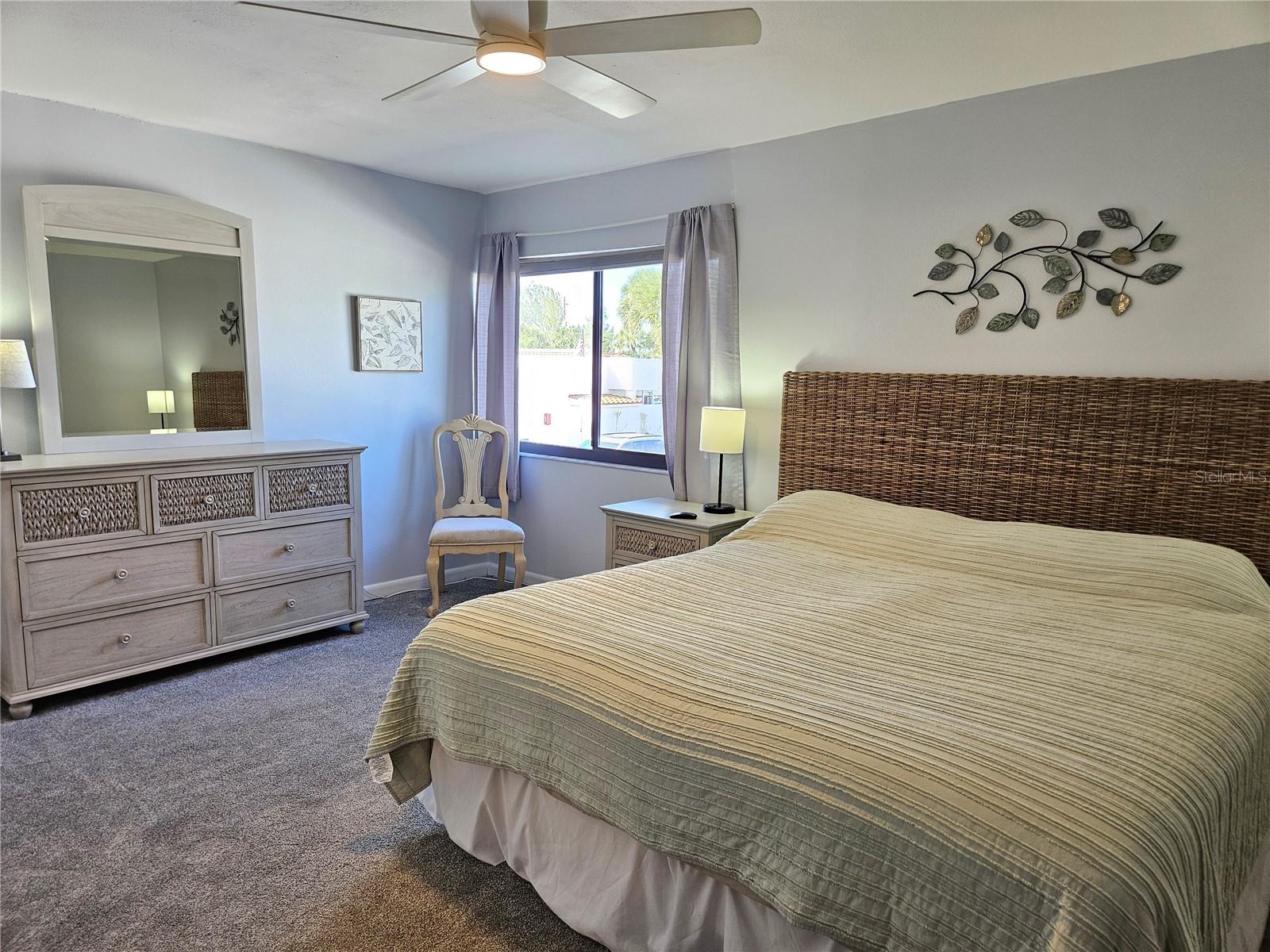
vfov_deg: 58.9
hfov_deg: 73.9
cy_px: 476
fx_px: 844
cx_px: 635
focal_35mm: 23
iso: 125
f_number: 1.8
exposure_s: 1/120
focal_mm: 5.4
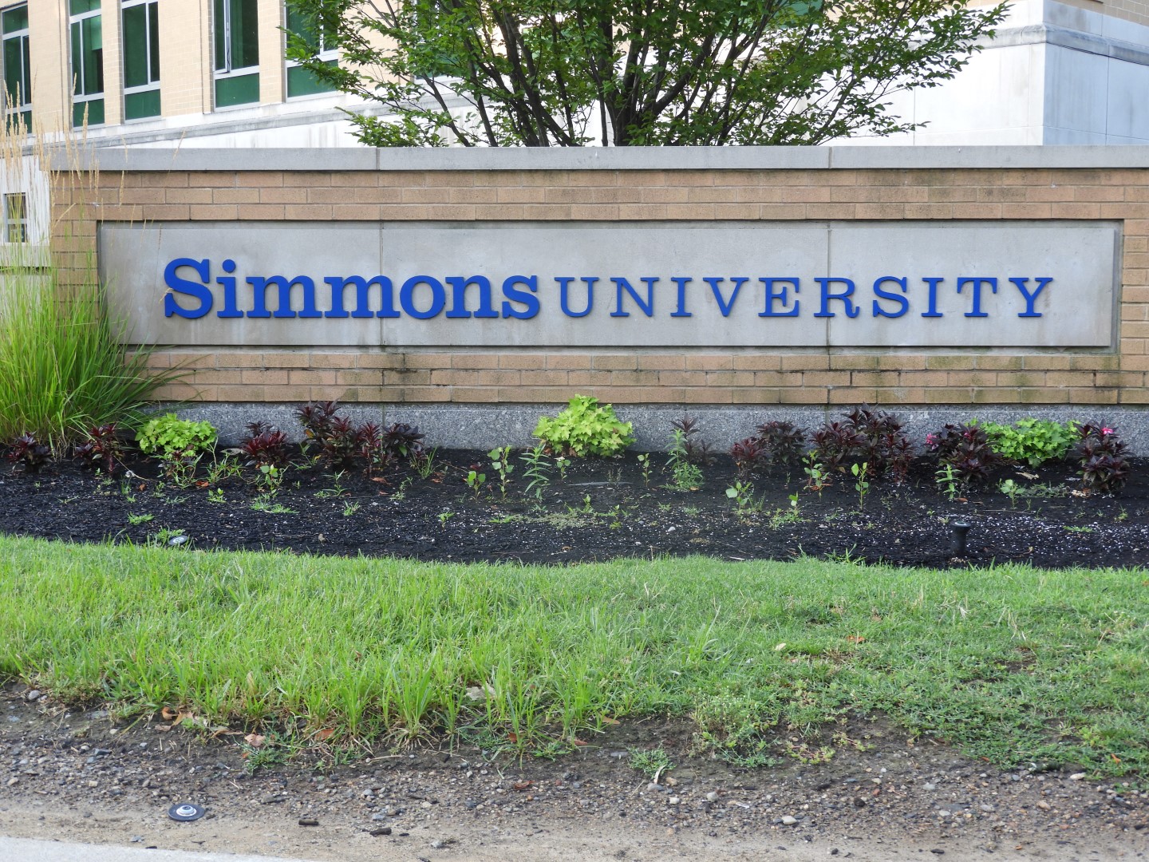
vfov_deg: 26.6
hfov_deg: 34.9
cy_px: 431
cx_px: 574
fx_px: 1826
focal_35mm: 55
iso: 100
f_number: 4
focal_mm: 9.9
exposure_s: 1/50
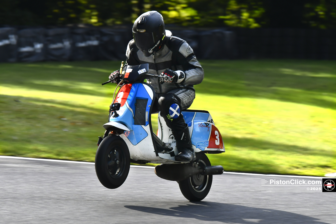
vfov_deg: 5.6
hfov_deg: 8.3
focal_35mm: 248
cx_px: 168
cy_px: 112
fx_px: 2309
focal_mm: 165
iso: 500
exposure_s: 1/320
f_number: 6.3
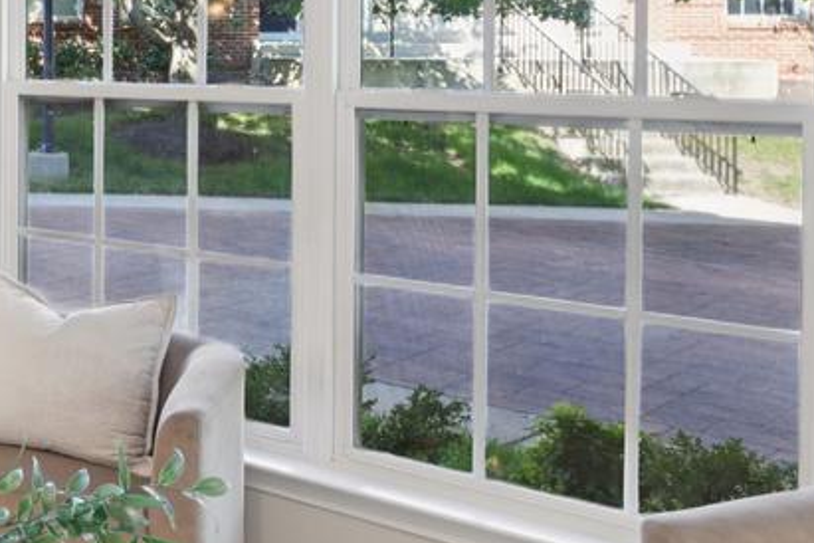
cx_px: -555
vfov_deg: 23.6
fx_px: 1266
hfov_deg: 23.6
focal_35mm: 56
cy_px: 57
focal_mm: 16
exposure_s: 1/8
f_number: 8
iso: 400
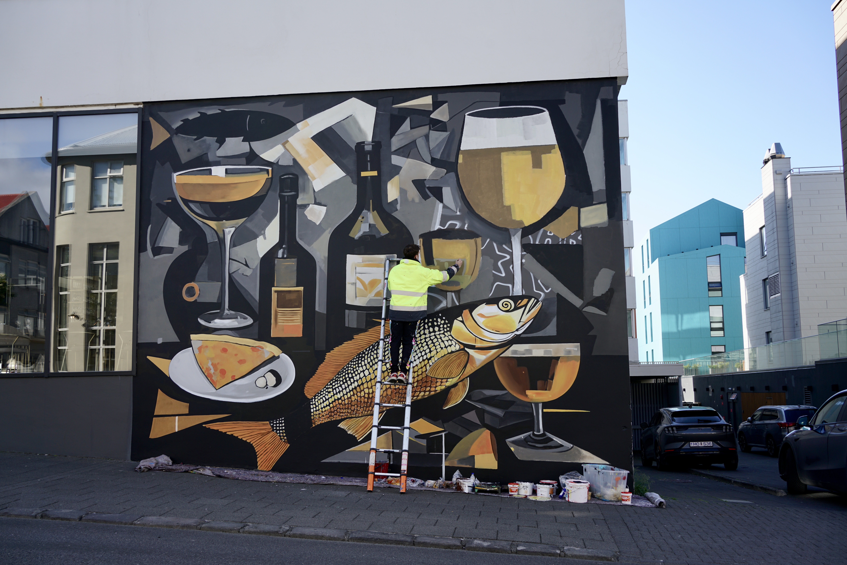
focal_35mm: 35
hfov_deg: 54.4
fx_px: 824
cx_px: 424
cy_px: 282
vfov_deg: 37.9
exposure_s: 1/100
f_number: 8
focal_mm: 35
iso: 100
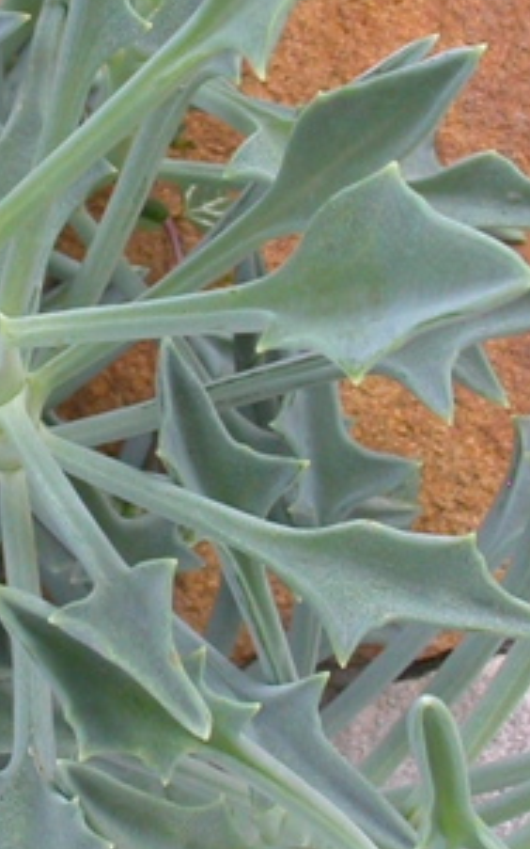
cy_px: 282
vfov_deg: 15.6
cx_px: 20
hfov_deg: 9.7
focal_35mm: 134
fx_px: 3098
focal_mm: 8
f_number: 4.7
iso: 100
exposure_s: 1/77.6
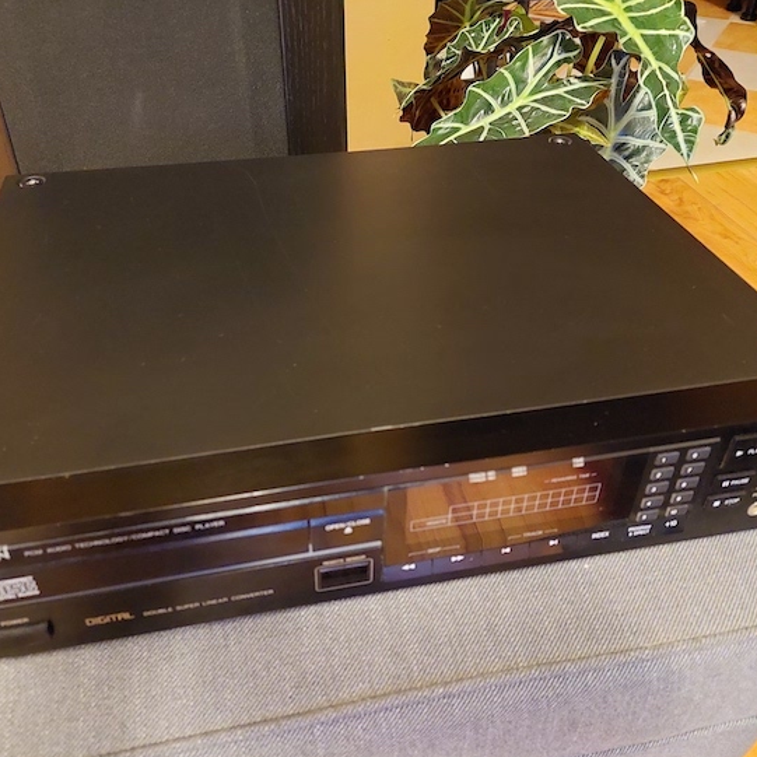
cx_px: 355
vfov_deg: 55.6
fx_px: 718
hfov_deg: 55.6
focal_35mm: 29
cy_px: 383
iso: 2000
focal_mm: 5.23
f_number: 1.8
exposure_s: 1/14
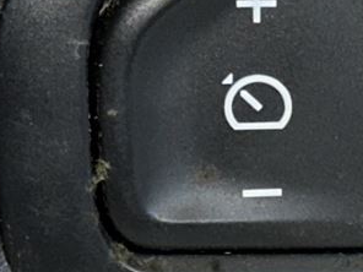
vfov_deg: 4.5
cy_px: 27
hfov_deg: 5.9
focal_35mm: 332
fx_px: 3482
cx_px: 471
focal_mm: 6.86
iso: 50
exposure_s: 1/58
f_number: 1.78
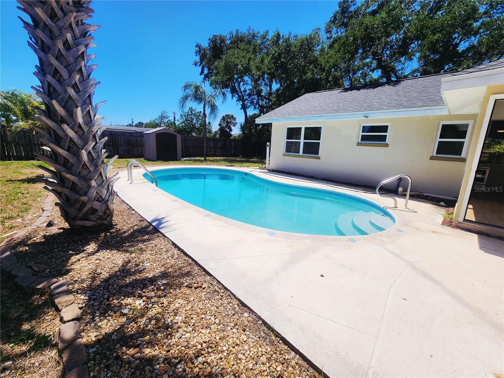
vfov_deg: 89.9
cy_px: 189
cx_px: 252
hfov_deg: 106.2
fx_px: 189
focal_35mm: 13
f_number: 2.2
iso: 50
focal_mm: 2.2
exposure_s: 1/5000
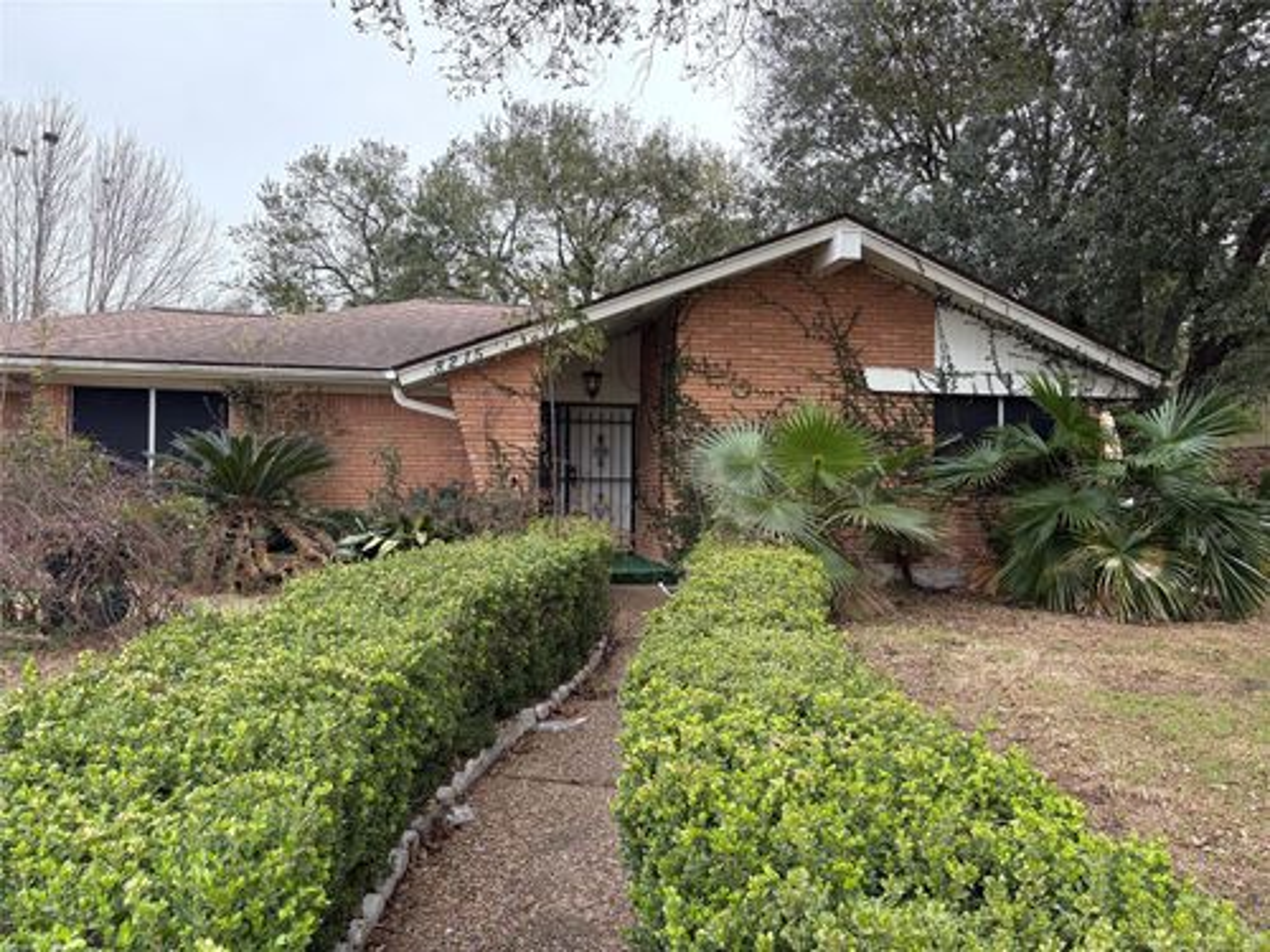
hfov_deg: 67.3
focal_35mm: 26
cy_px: 476
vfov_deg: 53.1
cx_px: 635
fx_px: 954
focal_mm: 5.96
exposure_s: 1/1016
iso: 64
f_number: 1.6
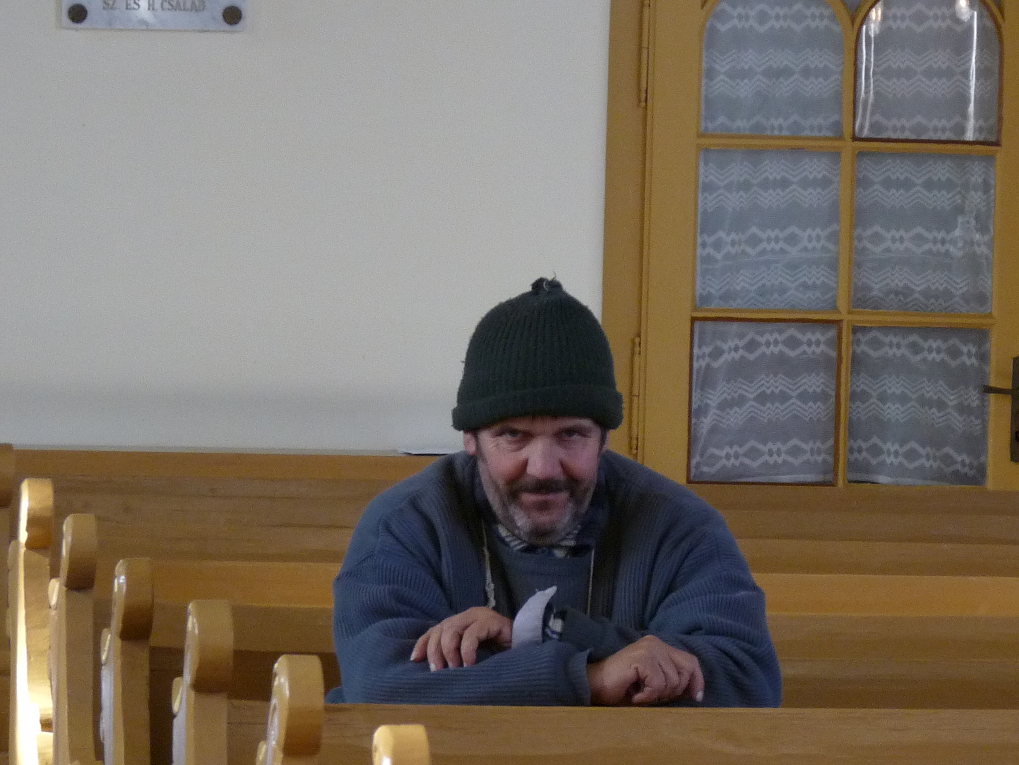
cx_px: 510
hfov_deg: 8.9
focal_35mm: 222
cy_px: 382
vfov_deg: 6.7
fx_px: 6535
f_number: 3.6
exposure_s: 1/40
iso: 250
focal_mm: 22.3
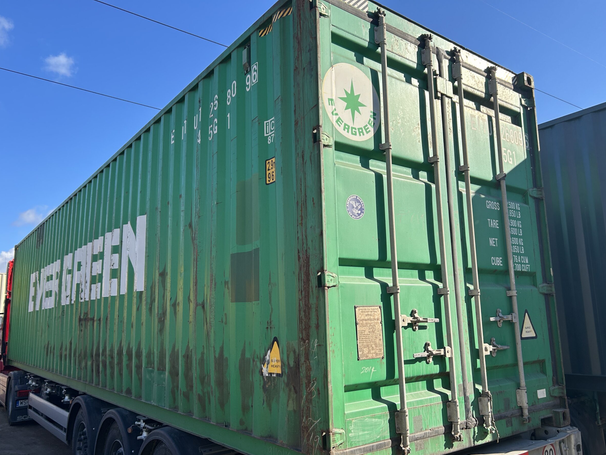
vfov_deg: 49.7
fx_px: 490
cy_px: 244
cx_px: 307
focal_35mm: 28
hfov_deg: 63.4
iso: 50
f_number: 1.5
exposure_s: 1/2404
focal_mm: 5.7
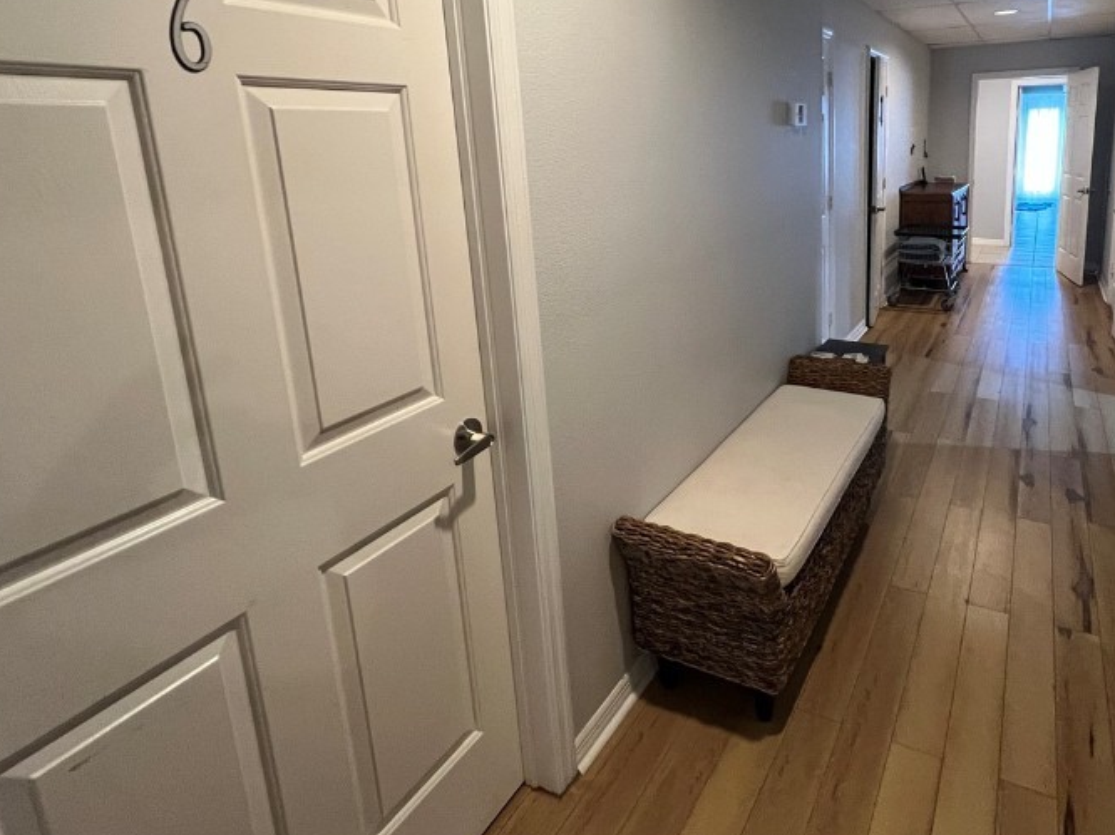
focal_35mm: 20
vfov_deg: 64.1
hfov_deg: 79.5
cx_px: 727
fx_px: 644
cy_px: 271
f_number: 1.8
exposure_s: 1/60
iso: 400
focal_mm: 1.57
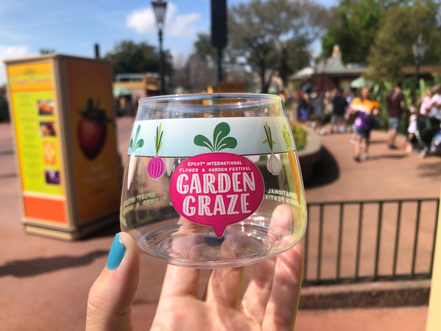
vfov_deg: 49.7
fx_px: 357
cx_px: 220
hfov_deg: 63.4
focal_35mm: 28
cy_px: 166
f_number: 1.8
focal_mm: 3.99
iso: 20
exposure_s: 1/1499
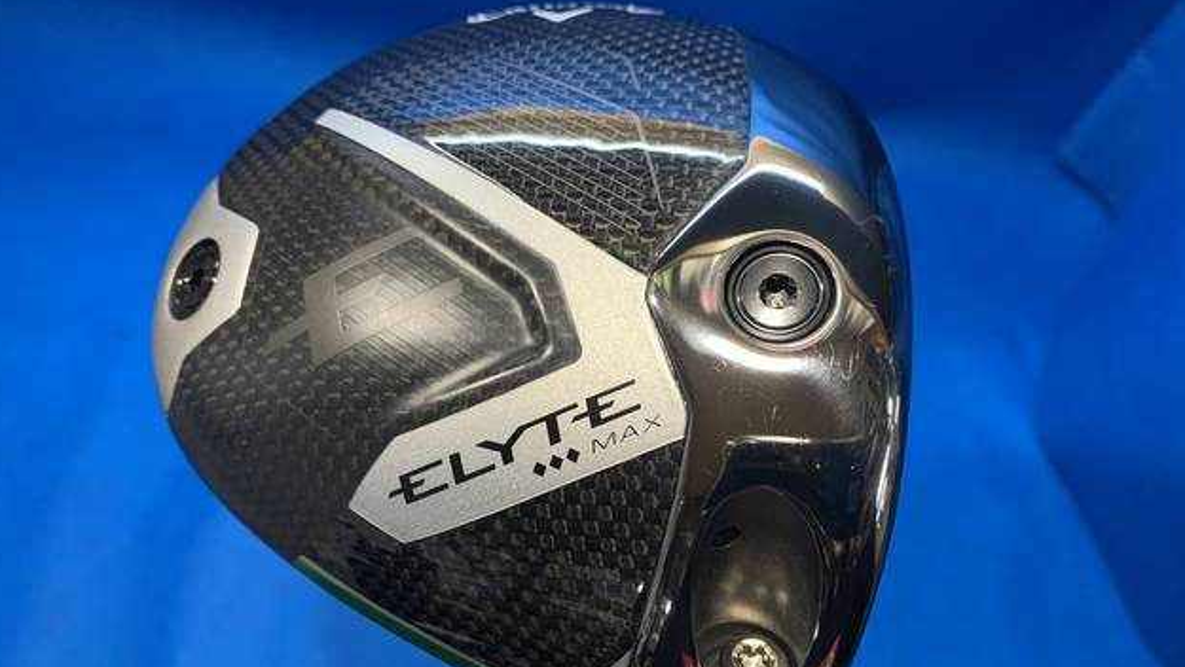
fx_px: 911
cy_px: 402
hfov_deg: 66.1
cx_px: 593
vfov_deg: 40.0
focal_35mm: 29
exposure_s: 1/60
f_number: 1.8
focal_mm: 4.25
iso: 80
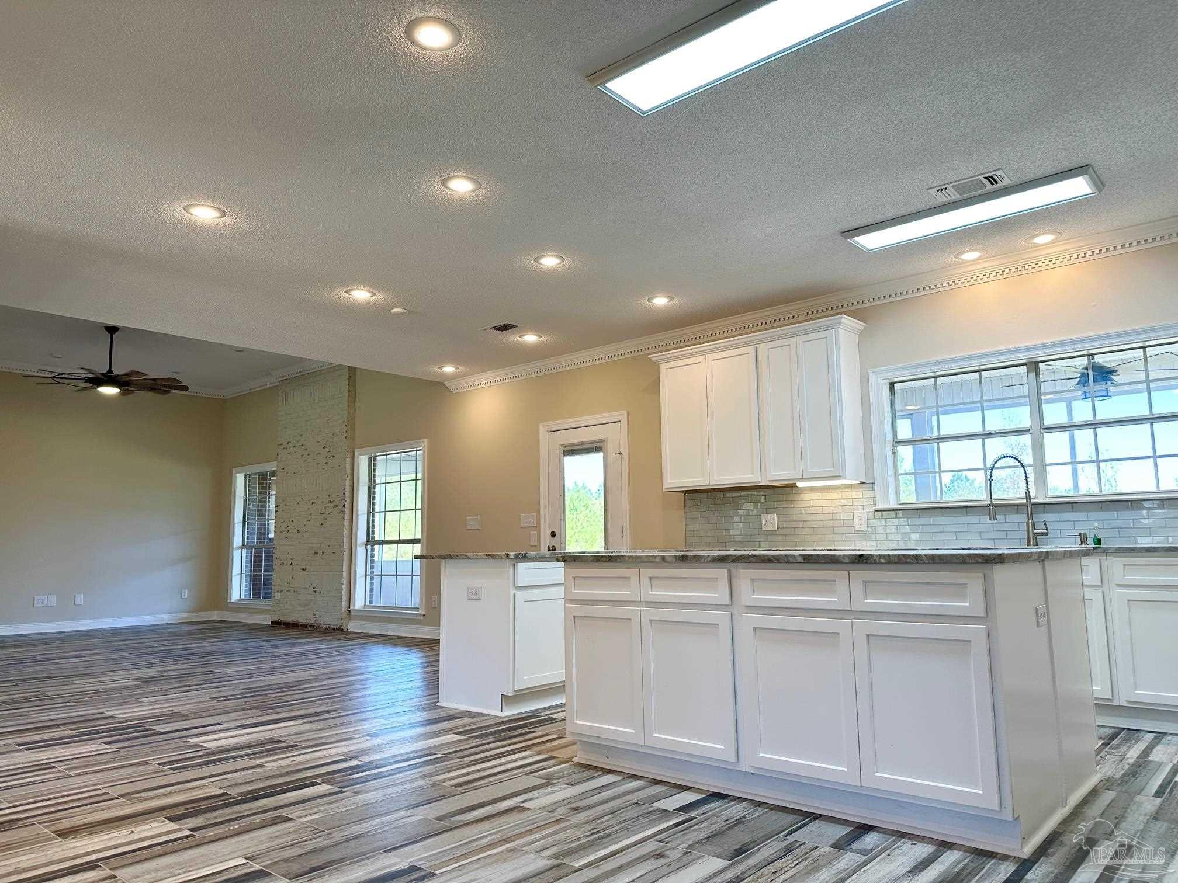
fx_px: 817
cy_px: 442
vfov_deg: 56.8
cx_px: 589
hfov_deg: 71.6
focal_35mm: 24
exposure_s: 1/163
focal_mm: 6.86
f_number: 1.78
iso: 100
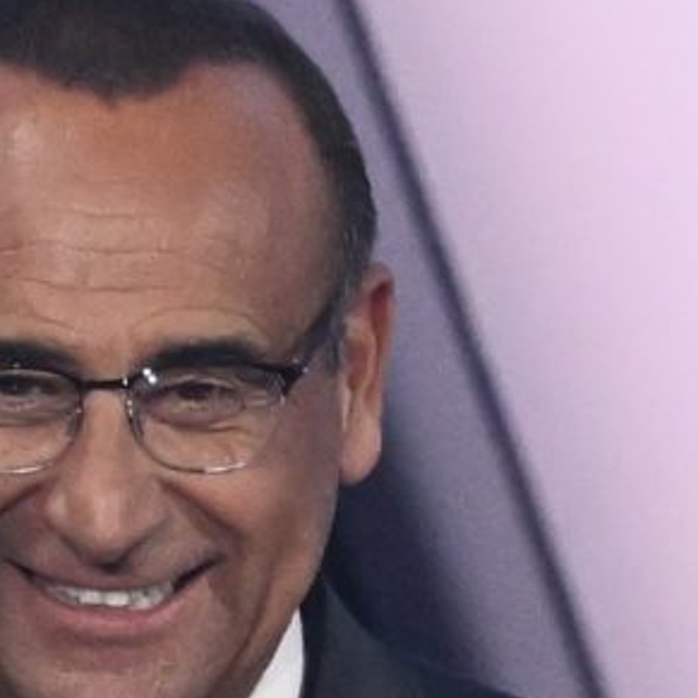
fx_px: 58926
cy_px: 1173
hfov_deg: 0.7
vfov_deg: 0.7
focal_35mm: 2583
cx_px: 1821
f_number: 4.5
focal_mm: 230
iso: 4000
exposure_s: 1/320
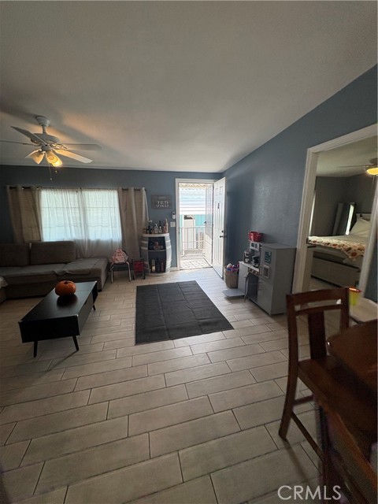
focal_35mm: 14
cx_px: 189
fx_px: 204
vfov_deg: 102.1
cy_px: 252
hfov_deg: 85.7
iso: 100
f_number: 2.2
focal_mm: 2.22
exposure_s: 1/131
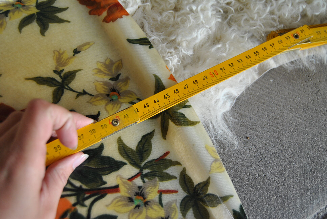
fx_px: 355
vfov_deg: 34.3
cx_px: 164
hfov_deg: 49.5
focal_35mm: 39
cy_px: 110
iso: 320
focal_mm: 26
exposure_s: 1/30
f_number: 4
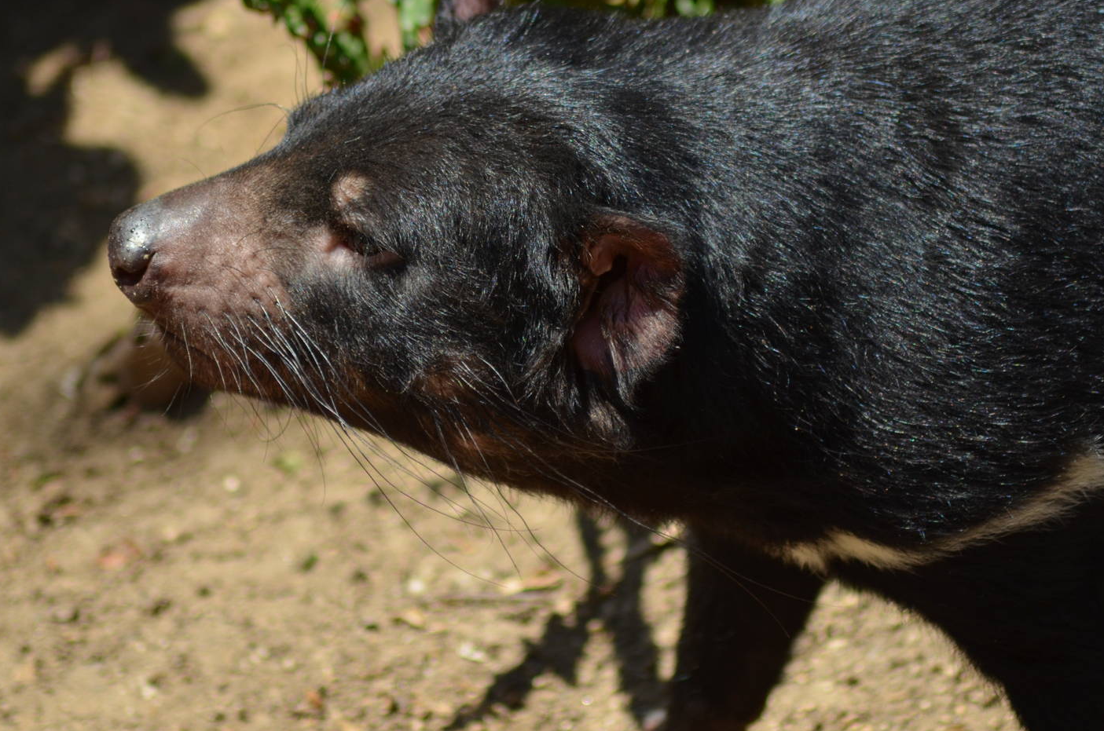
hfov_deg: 5.0
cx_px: 611
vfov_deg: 3.3
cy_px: 382
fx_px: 12549
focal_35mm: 410
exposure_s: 1/1250
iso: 400
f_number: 5
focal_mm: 240
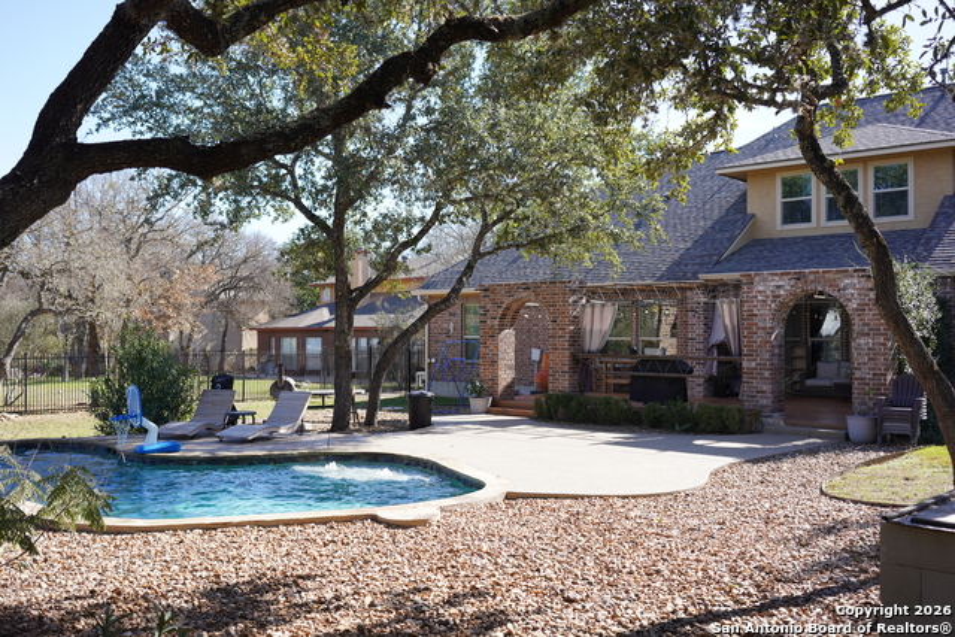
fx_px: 929
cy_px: 318
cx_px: 478
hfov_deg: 54.4
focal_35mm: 35
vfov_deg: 37.9
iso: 160
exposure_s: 1/400
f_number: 4.5
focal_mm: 35
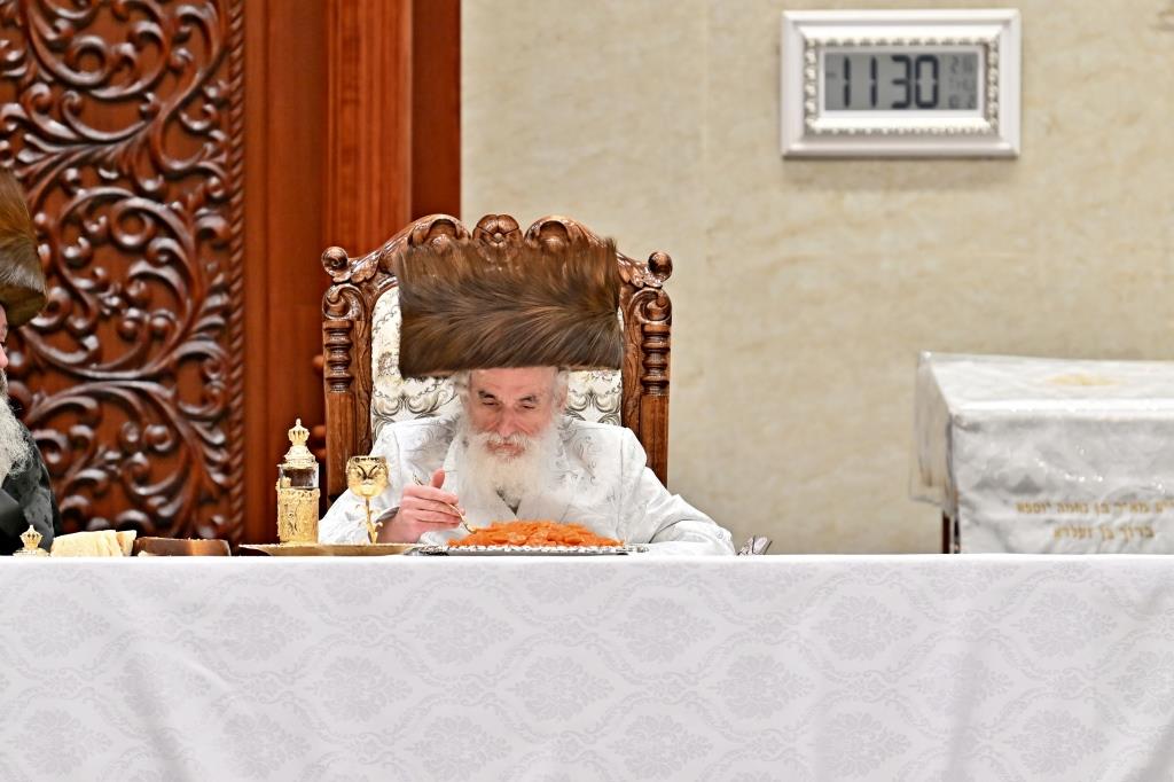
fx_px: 9780
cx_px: 587
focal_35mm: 300
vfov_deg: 4.6
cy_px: 391
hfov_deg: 6.9
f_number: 2.8
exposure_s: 1/500
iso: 400
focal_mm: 200
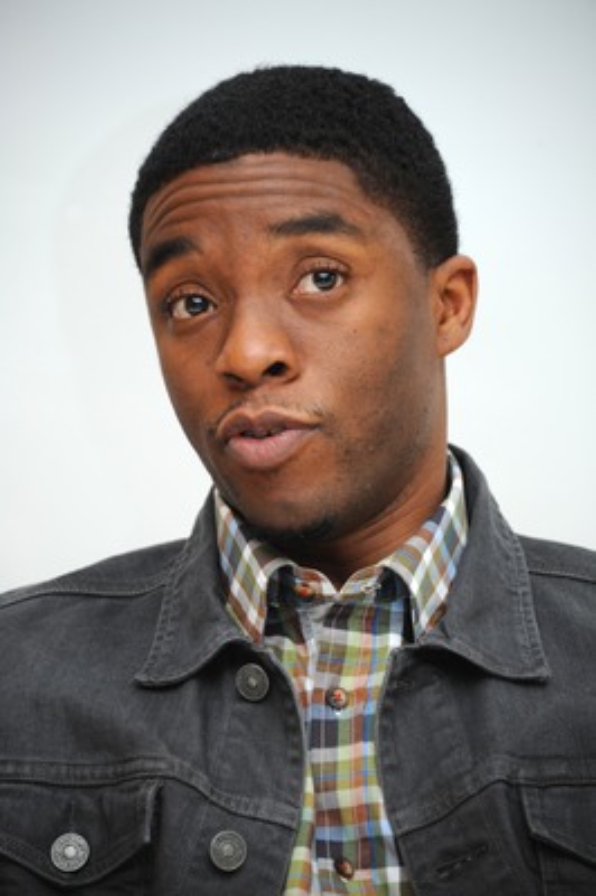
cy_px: 448
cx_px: 298
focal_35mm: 250
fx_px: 6219
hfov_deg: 5.5
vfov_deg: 8.2
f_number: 5.6
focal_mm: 250
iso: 800
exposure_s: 1/60
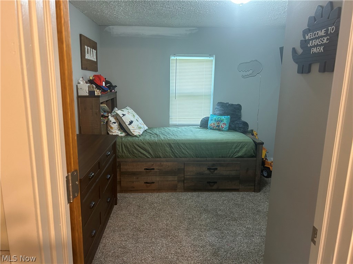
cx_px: 176
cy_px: 132
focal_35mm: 26
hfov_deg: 67.3
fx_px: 265
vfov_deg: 53.1
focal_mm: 5.7
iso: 100
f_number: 1.5
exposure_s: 1/60
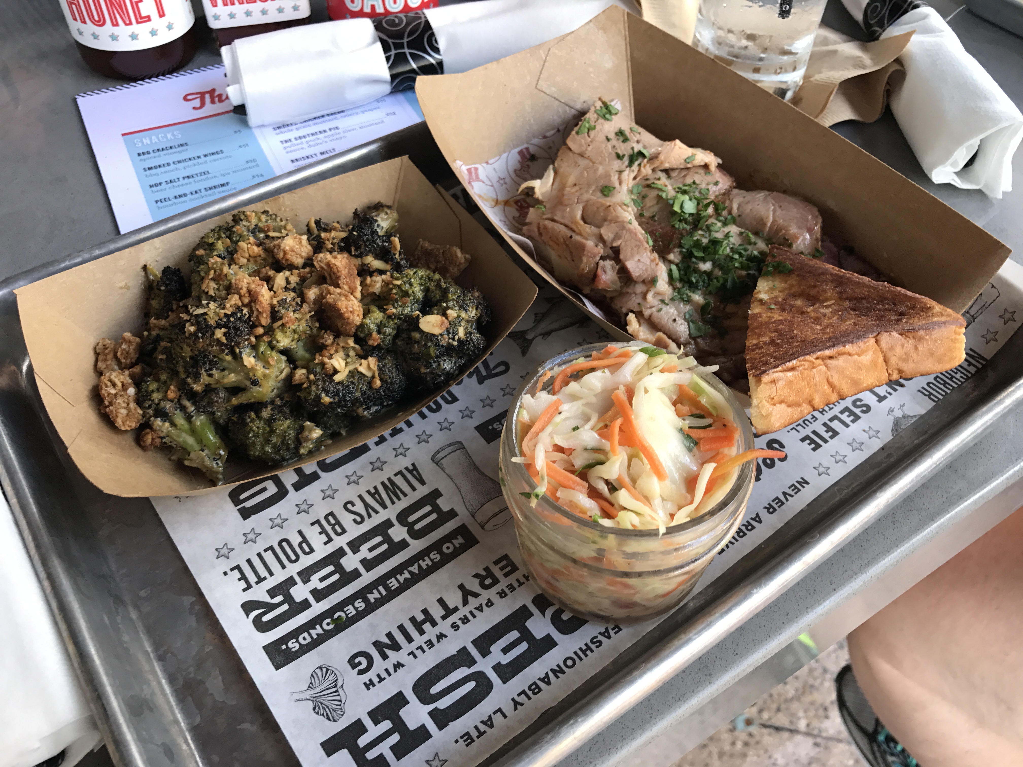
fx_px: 827
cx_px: 512
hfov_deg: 63.4
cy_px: 384
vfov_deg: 49.7
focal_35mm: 28
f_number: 1.8
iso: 32
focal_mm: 3.99
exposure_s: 1/60
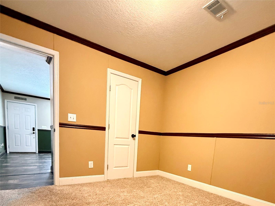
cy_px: 103
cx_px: 138
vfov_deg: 85.6
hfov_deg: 102.1
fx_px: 111
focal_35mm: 14
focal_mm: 2.22
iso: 800
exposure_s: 1/60
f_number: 2.2
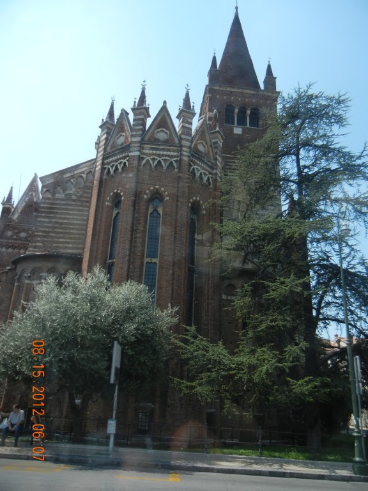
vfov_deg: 60.0
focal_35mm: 30
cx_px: 184
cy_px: 246
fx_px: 425
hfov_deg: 46.8
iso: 160
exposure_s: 1/885
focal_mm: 5.4
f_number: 3.5
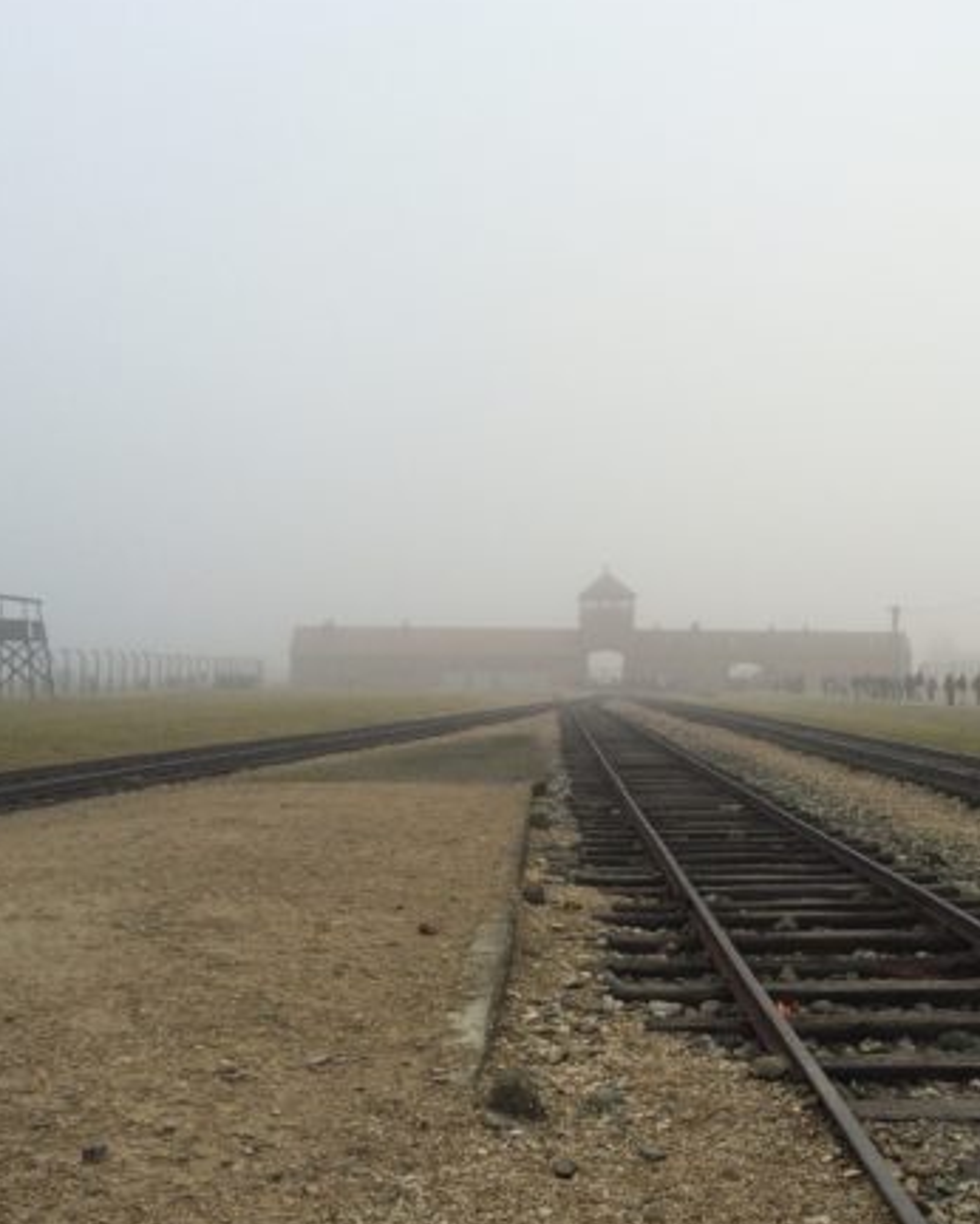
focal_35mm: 42
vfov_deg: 43.8
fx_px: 1522
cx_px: 683
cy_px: 594
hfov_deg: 35.2
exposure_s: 1/289
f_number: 2.2
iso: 32
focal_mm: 4.12
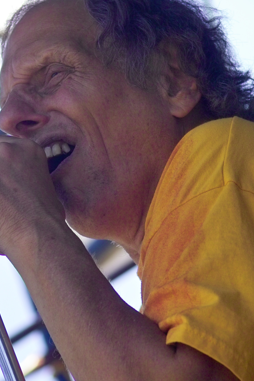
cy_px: 258
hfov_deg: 4.6
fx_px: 3144
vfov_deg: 6.9
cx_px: 117
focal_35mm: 297
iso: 200
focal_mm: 105
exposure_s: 1/250
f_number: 4.5
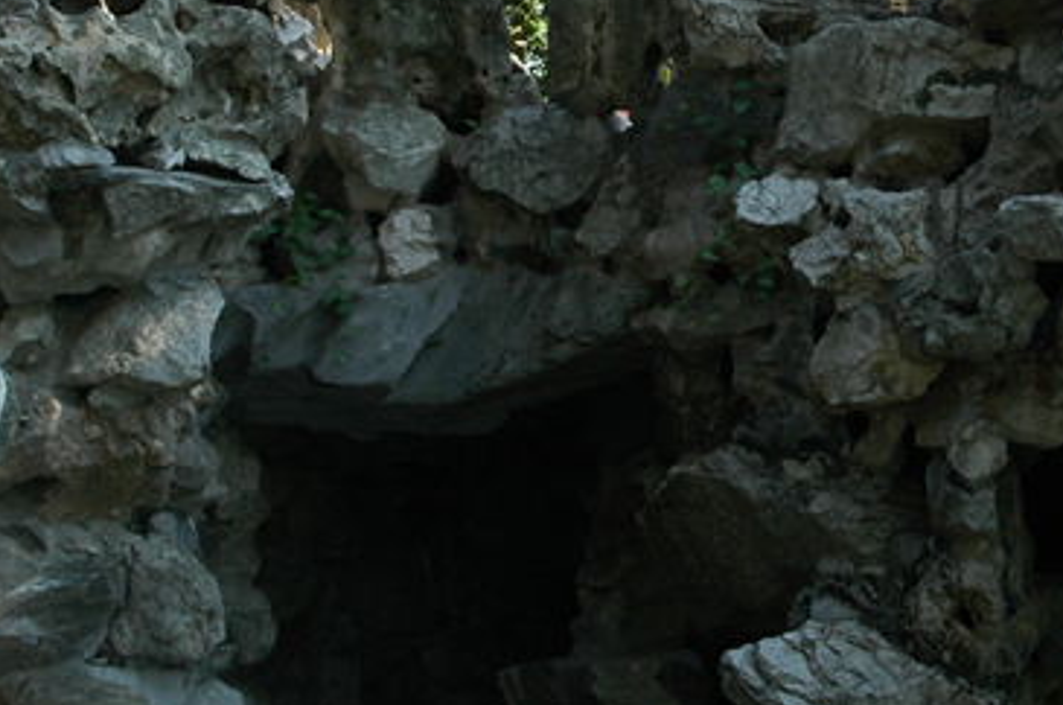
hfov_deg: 22.0
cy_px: 51
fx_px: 2712
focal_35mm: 92
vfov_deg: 14.6
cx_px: 783
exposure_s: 1/60
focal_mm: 28
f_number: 8
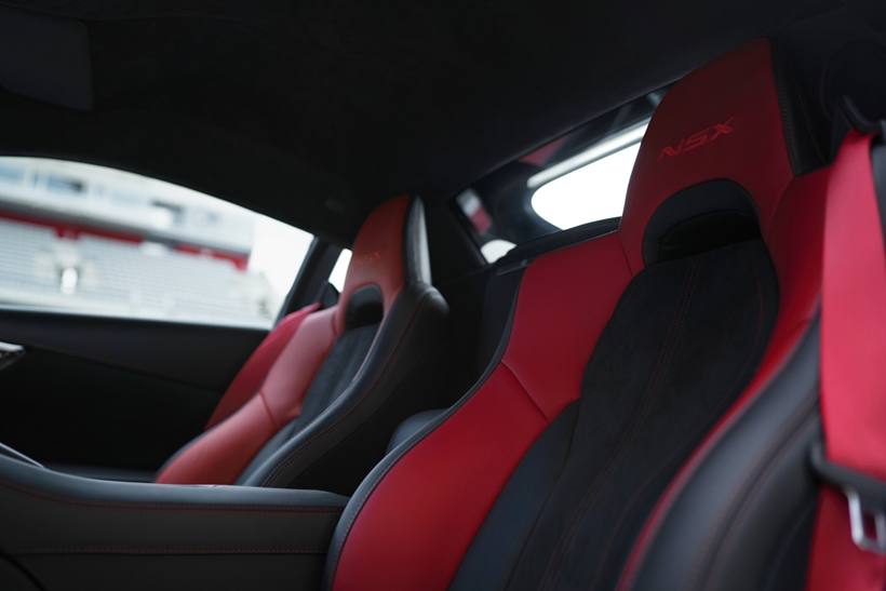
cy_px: 296
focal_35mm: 35
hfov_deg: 54.4
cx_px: 443
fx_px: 861
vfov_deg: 37.9
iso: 100
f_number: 2
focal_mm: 35
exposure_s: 1/800
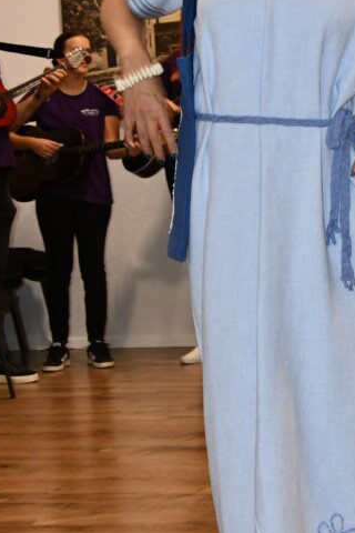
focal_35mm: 111
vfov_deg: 18.4
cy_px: 201
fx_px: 1642
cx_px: 298
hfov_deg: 12.3
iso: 3200
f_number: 7.1
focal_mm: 35
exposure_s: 1/60
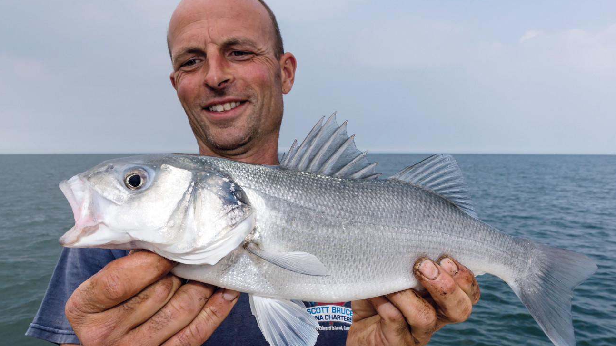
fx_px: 1290
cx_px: 308
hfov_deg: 26.8
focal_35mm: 79
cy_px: 143
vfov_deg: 15.3
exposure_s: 1/125
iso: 200
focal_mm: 50
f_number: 5.6
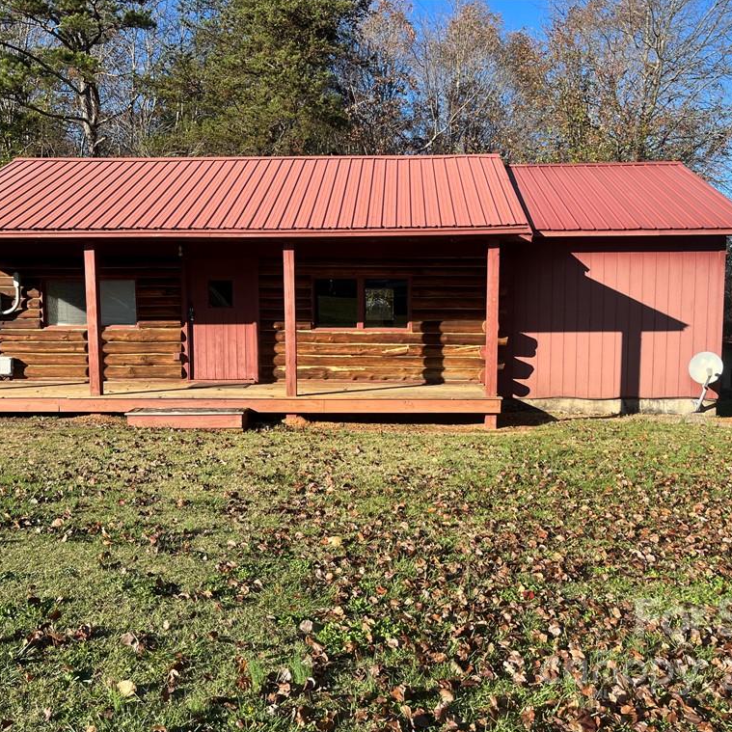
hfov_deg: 52.5
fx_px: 742
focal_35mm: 31
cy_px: 367
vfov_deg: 52.5
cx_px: 336
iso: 50
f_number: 1.6
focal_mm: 5.1
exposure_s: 1/1422
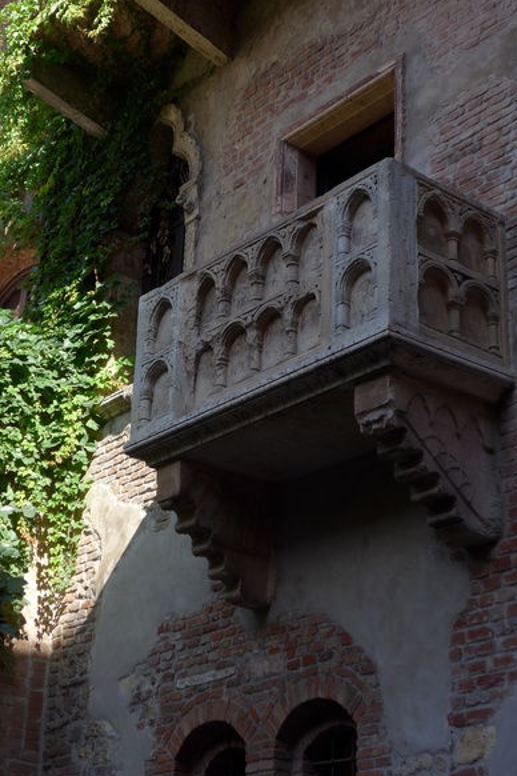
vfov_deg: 28.1
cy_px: 355
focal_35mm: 72
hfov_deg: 18.9
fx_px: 1551
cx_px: 224
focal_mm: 13.4
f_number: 3.9
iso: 80
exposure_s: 1/200
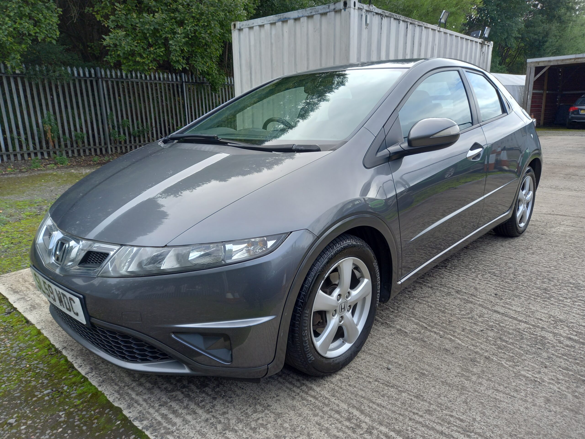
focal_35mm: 25
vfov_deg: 54.9
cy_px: 220
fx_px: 422
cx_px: 292
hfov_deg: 69.4
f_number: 2
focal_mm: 4.6
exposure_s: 1/140
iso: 25
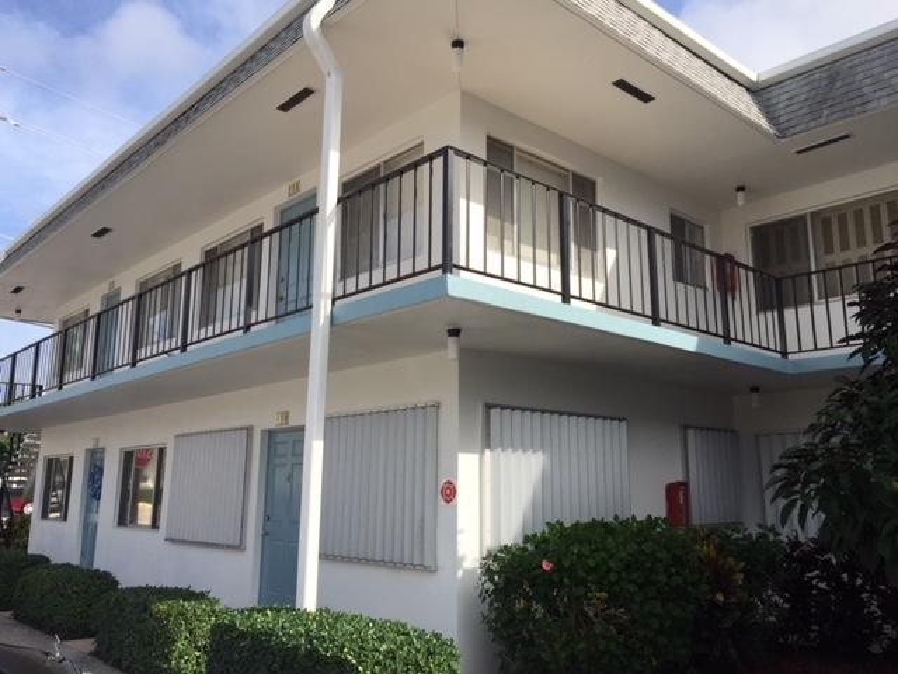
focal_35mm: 29
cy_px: 337
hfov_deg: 61.7
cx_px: 449
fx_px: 752
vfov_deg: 48.2
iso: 32
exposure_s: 1/2198
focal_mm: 4.15
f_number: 2.2
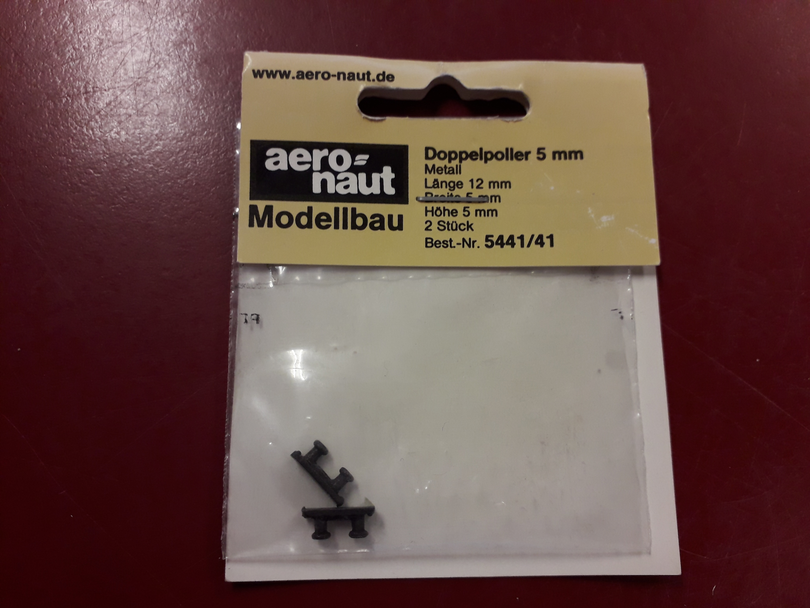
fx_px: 632
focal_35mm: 27
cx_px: 405
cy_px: 304
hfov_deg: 65.3
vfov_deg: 51.4
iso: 100
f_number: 1.9
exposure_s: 1/50
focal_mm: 3.6
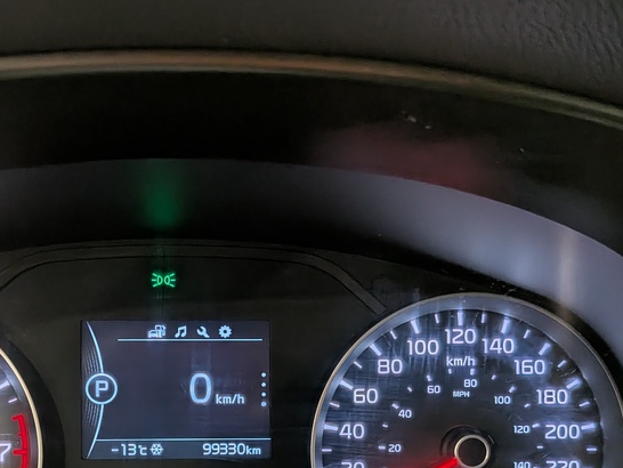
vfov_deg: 31.1
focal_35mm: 45
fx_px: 810
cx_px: 194
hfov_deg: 41.4
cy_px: 401
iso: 34
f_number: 1.7
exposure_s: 1/34.5
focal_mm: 4.53
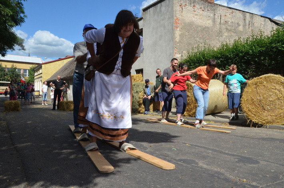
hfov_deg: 59.6
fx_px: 248
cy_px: 94
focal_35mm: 32
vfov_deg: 41.5
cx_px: 142
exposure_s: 1/1000
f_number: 16
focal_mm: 21
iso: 1250
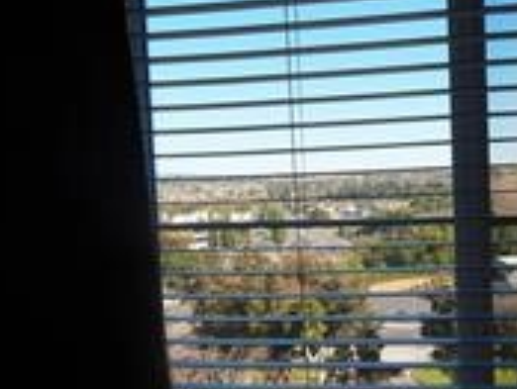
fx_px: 733
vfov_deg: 29.6
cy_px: 246
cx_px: 417
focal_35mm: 49
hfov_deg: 37.4
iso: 125
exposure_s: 1/800
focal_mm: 4.5
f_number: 3.1
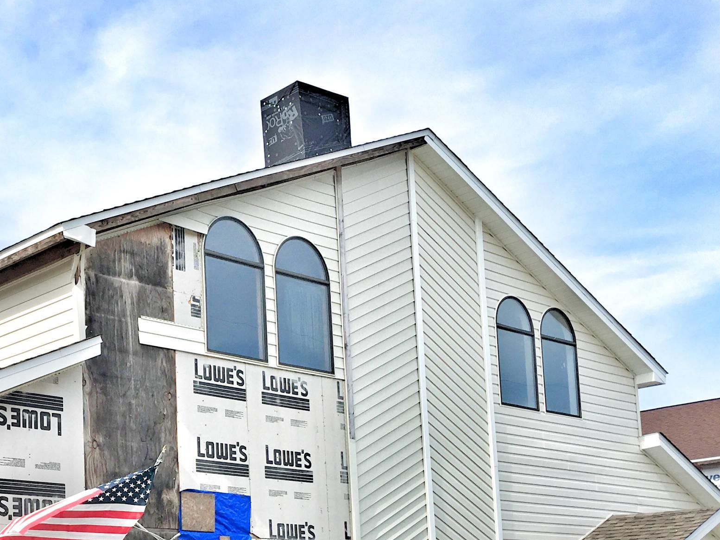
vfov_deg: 25.2
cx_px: 117
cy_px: 503
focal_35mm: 56
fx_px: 1165
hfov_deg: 33.1
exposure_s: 1/1603
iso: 25
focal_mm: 4.15
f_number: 2.2
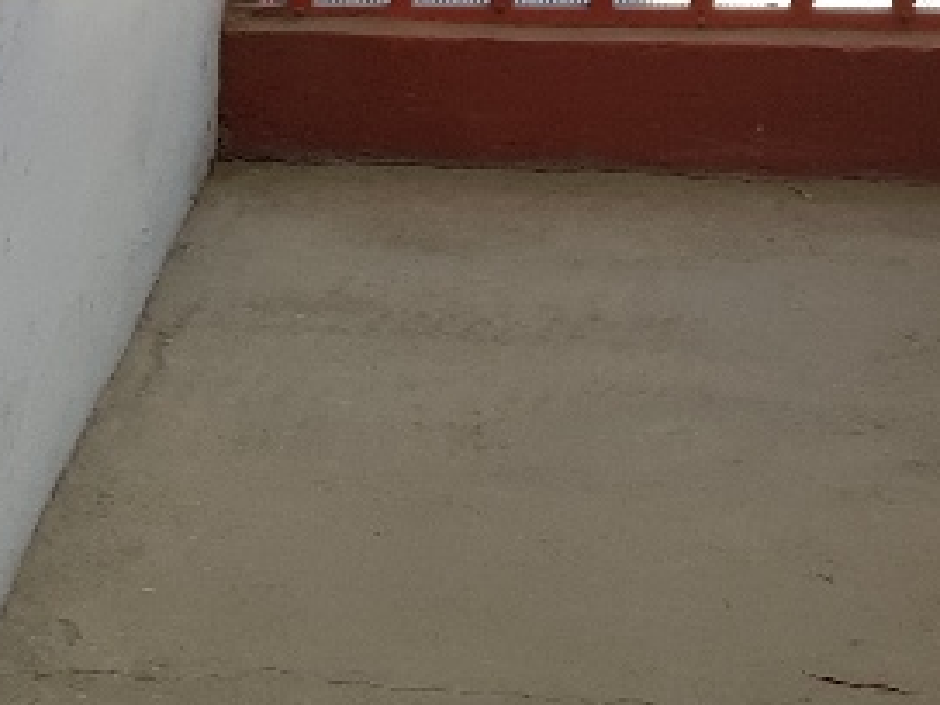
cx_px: 556
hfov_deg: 20.0
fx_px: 2661
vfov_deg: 13.8
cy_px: -484
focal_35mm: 98
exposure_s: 1/317
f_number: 1.7
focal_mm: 4.2
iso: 40
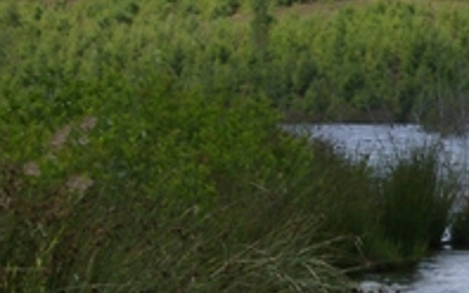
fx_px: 4463
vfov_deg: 3.8
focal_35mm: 349
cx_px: 604
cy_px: 211
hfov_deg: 6.0
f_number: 7.8
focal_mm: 18
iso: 100
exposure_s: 1/306
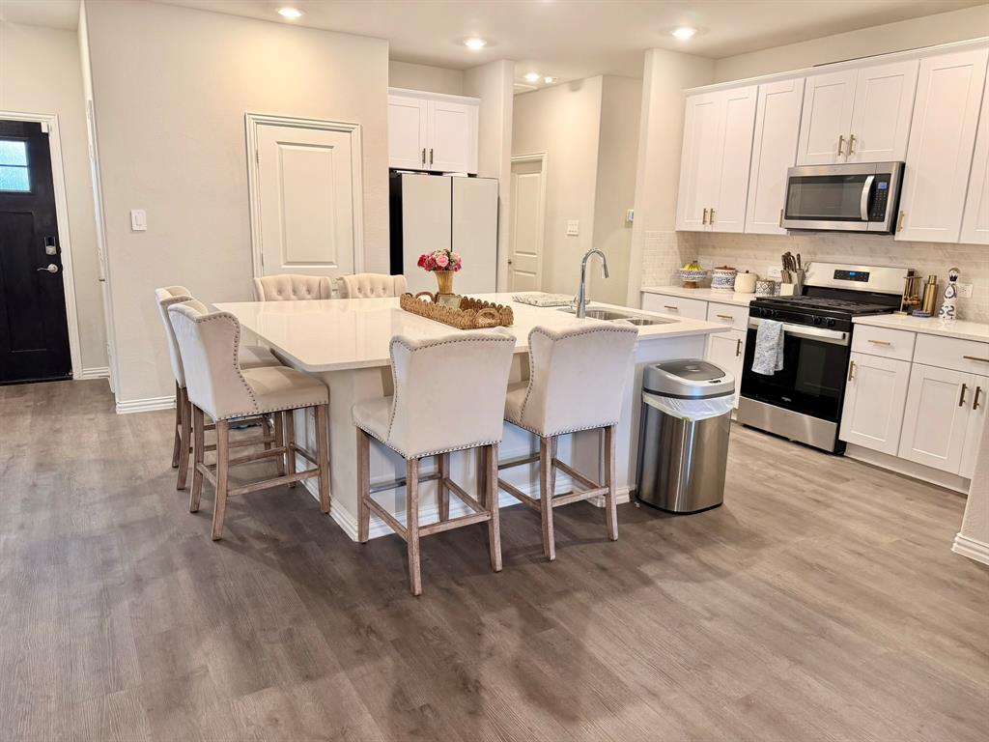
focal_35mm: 24
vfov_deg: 56.8
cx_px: 494
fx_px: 686
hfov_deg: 71.6
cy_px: 371
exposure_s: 1/60
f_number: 1.78
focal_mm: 6.76
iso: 160
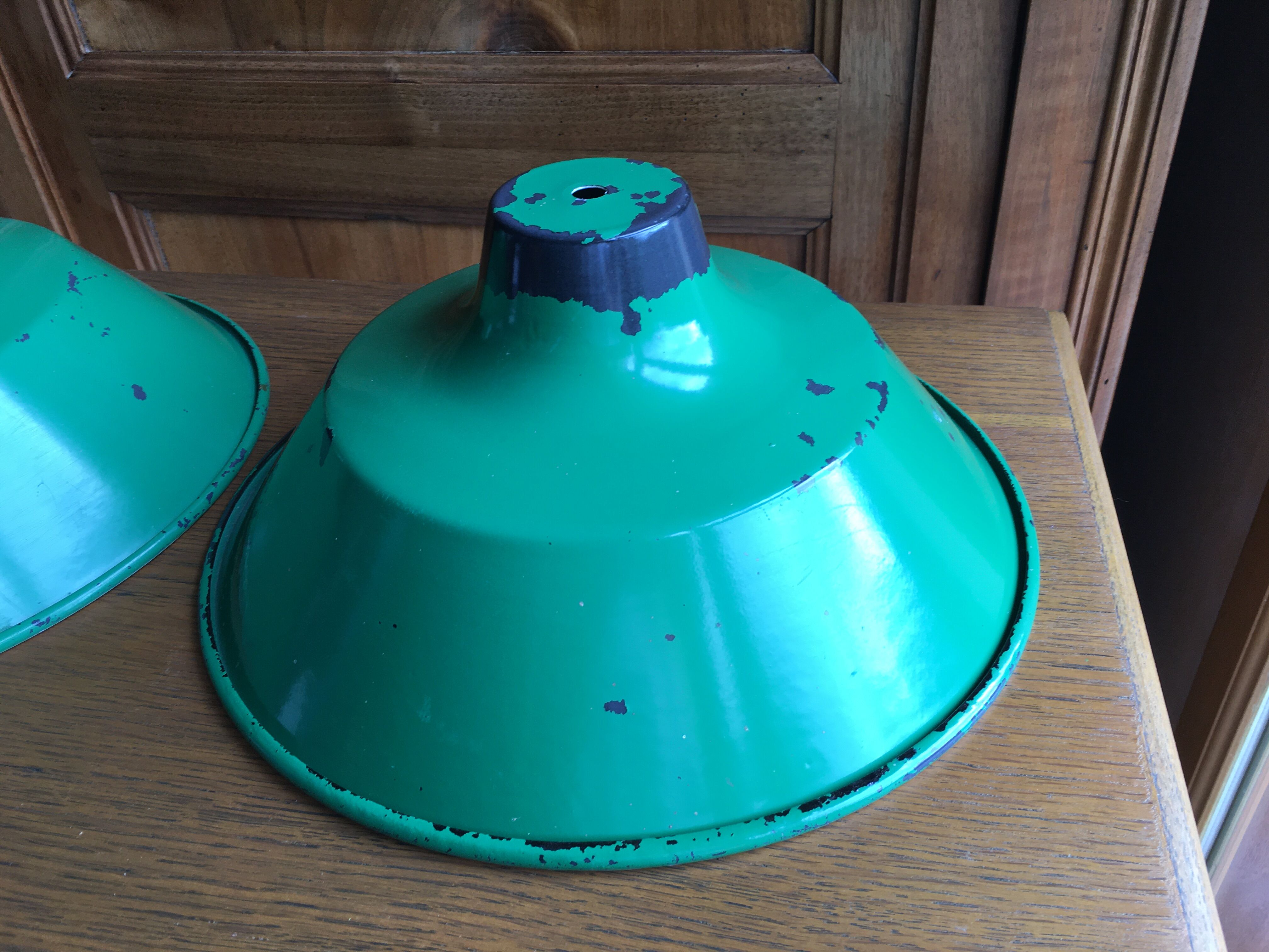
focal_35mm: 29
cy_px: 476
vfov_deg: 48.2
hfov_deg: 61.7
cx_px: 634
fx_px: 1063
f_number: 2.2
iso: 32
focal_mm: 4.15
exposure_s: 1/50
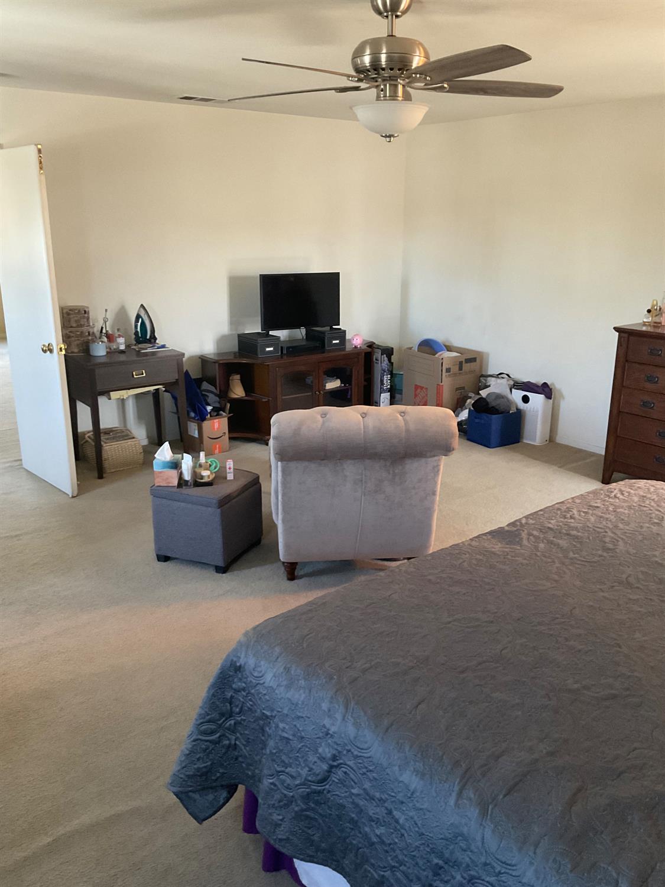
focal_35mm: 29
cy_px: 444
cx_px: 332
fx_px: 743
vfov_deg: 61.7
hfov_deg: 48.2
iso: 320
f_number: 1.8
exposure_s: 1/40
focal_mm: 3
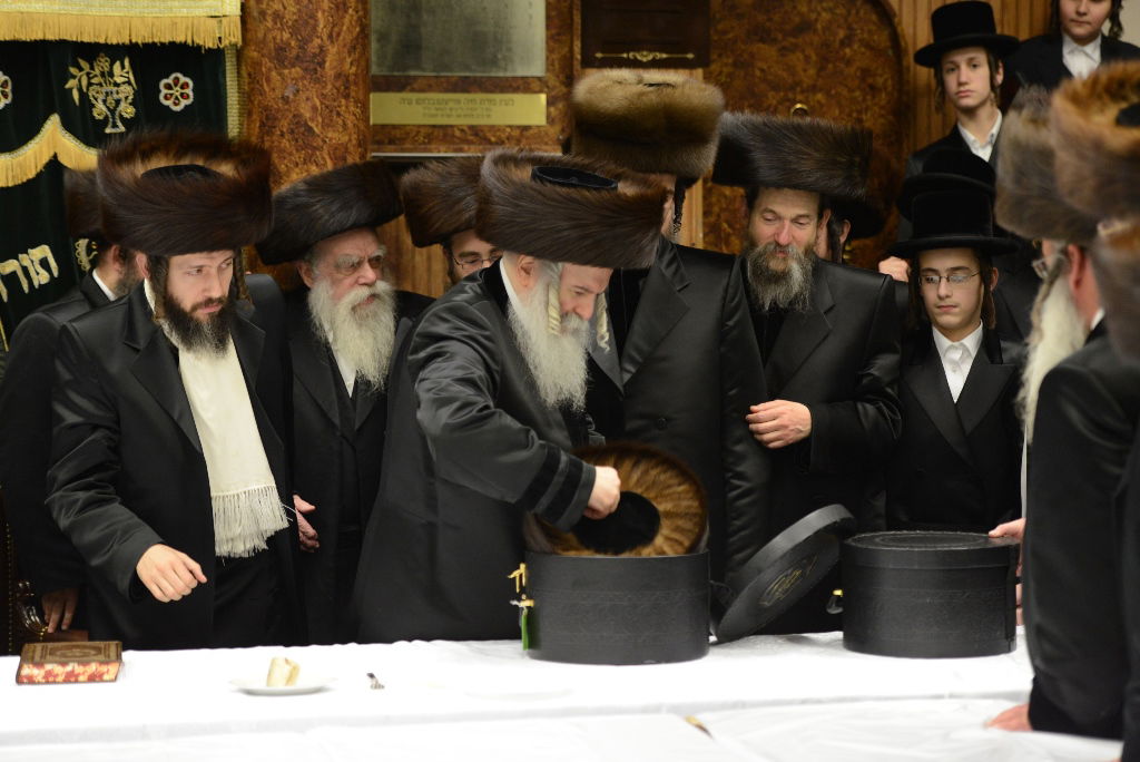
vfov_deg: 13.4
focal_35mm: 102
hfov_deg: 20.0
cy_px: 381
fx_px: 3232
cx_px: 570
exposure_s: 1/250
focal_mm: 102
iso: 2000
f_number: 2.8
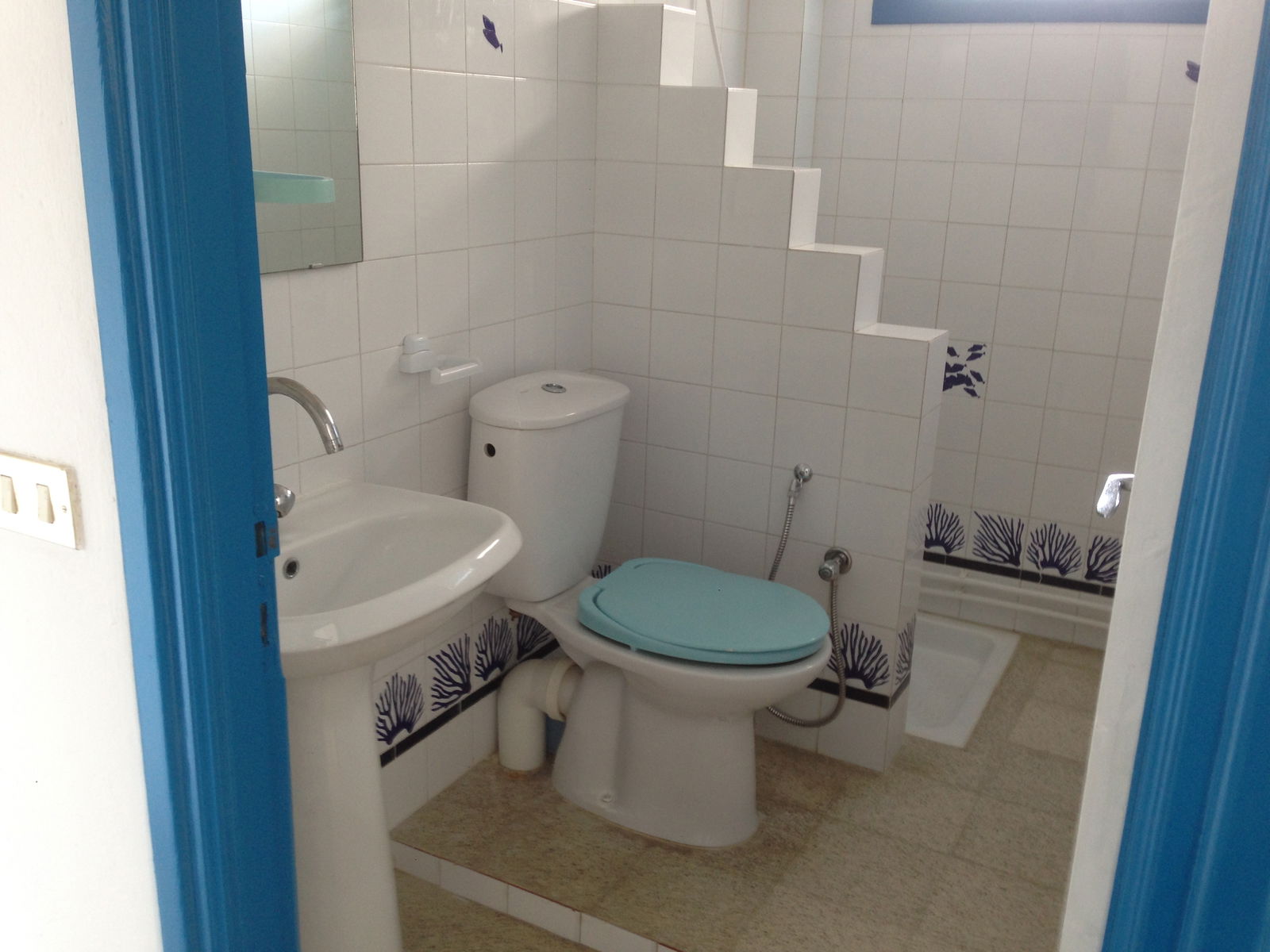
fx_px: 1211
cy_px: 476
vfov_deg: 42.9
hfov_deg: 55.4
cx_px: 635
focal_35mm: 33
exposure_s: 1/20
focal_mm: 4.12
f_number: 2.4
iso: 50
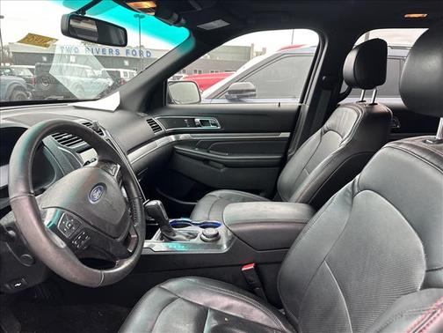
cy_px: 166
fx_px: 307
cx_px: 222
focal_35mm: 24
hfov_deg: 71.6
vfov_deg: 56.8
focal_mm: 6.86
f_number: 1.78
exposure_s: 1/121
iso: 125
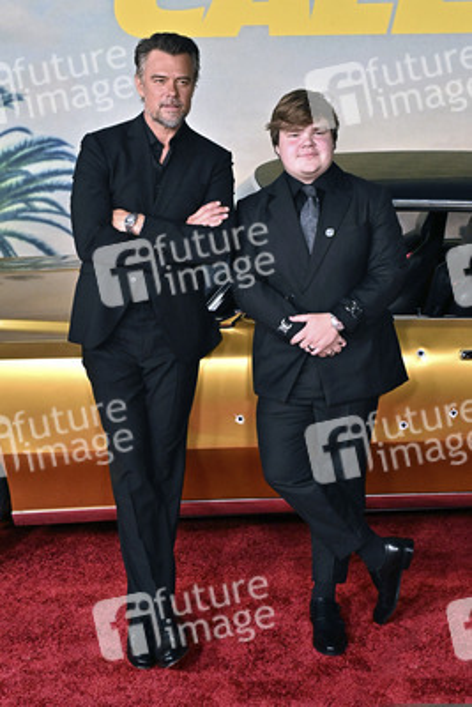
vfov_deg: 38.2
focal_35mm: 52
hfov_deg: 26.0
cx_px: 236
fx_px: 1022
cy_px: 354
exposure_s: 1/320
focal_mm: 35
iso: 3200
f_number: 3.5
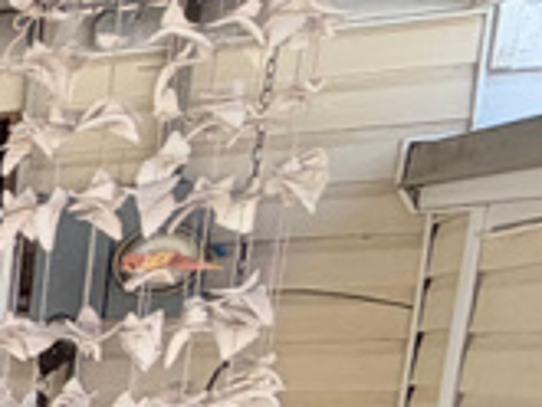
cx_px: -1002
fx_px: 1363
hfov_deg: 12.2
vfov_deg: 15.6
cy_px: 617
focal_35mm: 87
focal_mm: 2.22
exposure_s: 1/398
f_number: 2.2
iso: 50
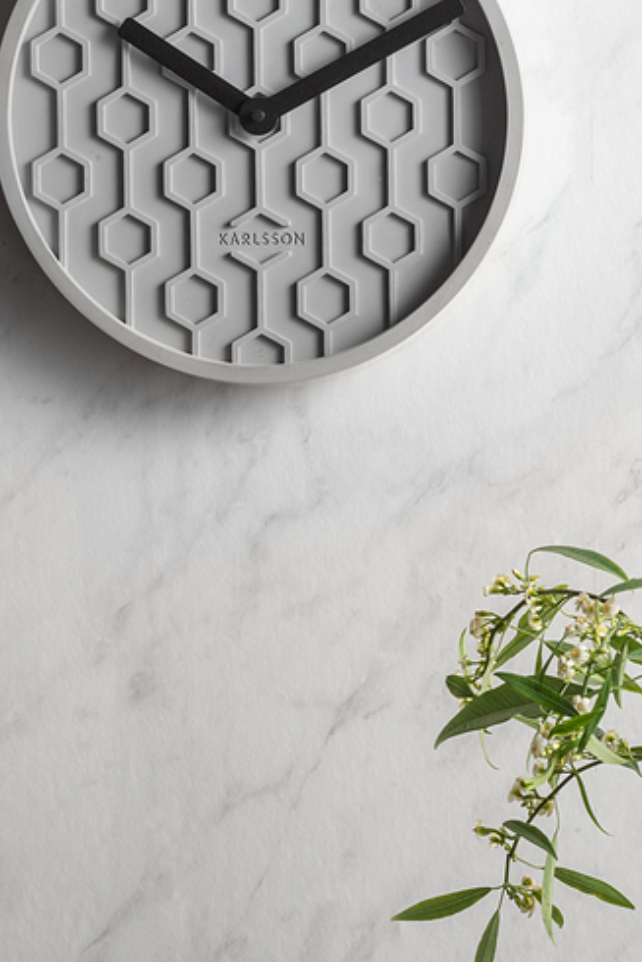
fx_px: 8045
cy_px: 623
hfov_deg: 4.6
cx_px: 278
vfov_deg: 6.8
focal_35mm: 301
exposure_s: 1/100
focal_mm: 170
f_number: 22
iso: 200
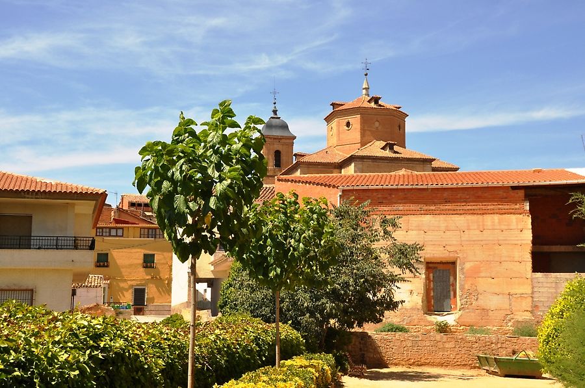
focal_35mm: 52
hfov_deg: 37.9
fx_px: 852
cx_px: 292
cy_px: 194
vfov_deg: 25.7
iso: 200
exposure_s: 1/160
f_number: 13
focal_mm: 35
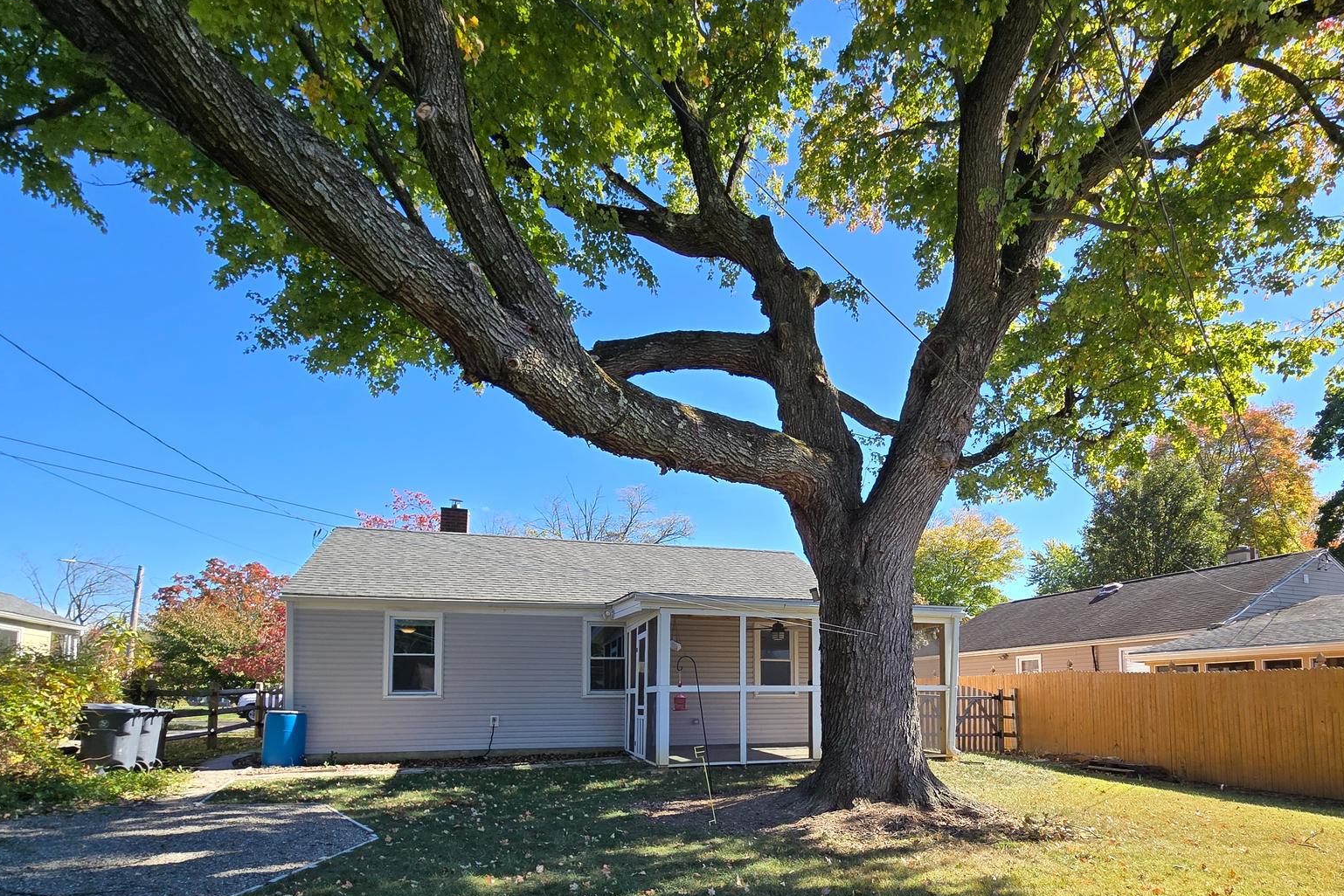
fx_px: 672
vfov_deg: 63.8
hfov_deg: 89.8
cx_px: 731
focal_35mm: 18
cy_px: 662
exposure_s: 1/871
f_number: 2.2
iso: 50
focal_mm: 2.2
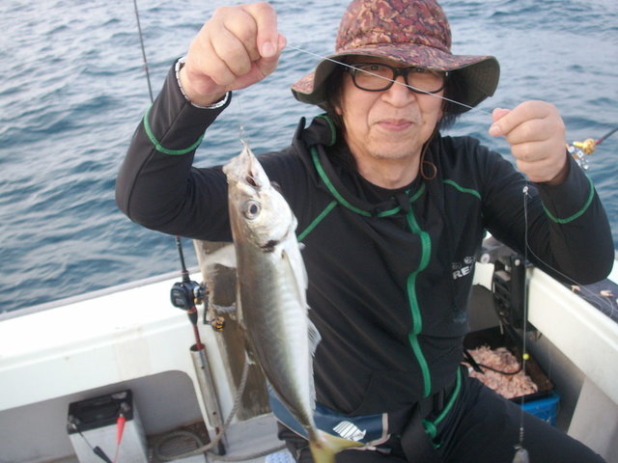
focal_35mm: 37
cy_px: 232
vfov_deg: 38.7
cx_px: 309
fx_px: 661
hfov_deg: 50.1
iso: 64
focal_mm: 7.7
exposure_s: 1/40
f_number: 3.5
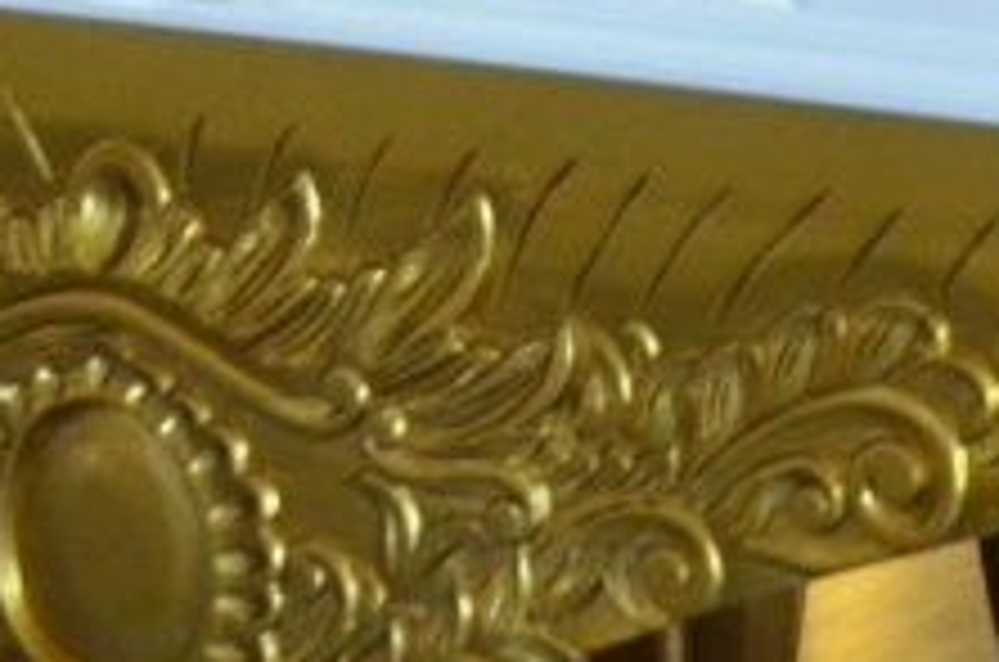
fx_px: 8252
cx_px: 934
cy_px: -518
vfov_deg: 4.5
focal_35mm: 298
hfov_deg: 6.9
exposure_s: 1/60
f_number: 4.5
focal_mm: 38
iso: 450
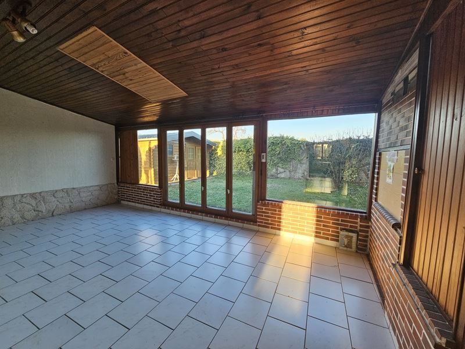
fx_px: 175
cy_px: 174
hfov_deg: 106.2
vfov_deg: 89.9
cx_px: 232
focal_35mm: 13
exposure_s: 1/190
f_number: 2.2
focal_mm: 2.2
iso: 125
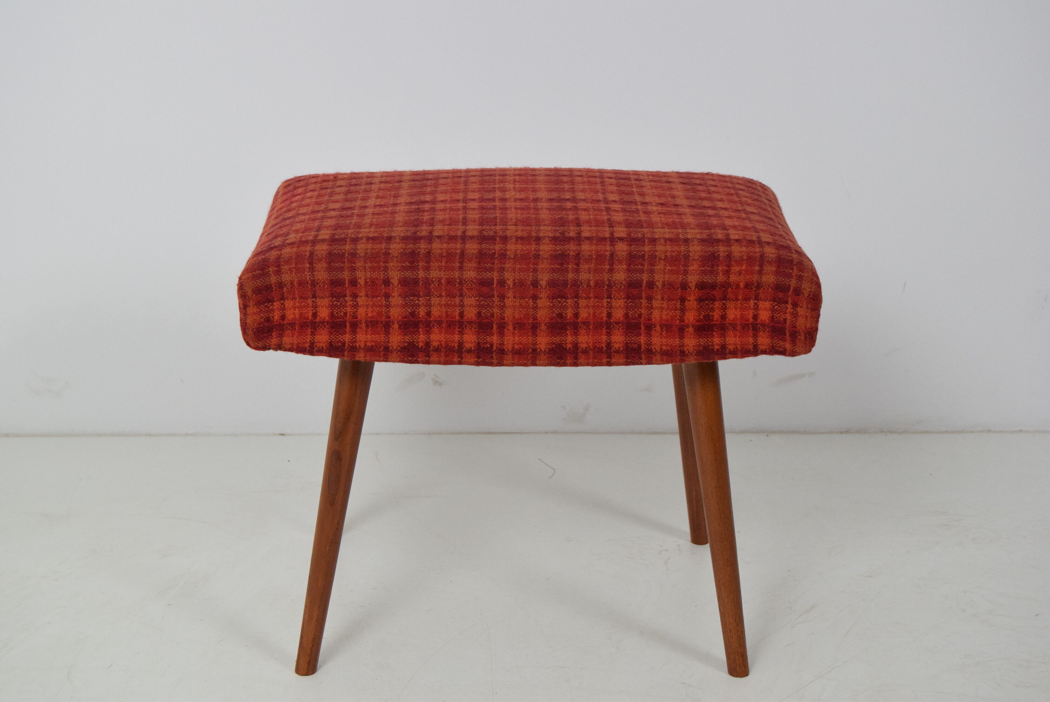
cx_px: 525
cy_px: 351
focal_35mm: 68
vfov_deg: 20.2
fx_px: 1970
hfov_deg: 29.8
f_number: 7.1
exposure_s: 1/200
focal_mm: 45
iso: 1600
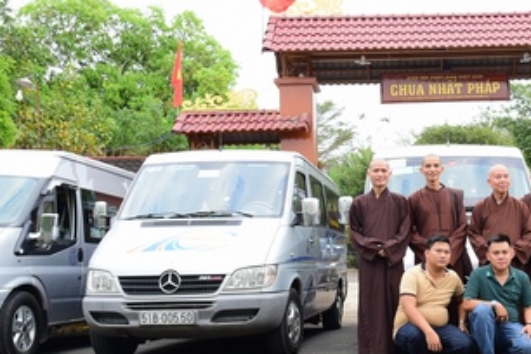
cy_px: 196
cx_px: 465
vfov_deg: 26.5
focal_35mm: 51
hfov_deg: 36.7
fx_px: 752
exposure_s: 1/80
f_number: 5.6
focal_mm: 24
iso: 320
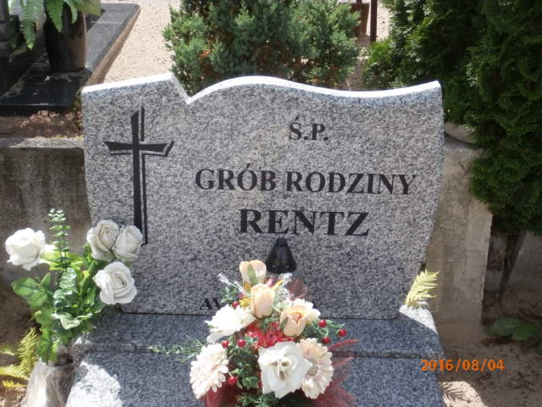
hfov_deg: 33.8
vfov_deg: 25.7
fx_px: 892
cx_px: 271
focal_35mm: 57
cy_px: 204
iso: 100
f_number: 4.5
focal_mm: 10.11
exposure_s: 1/320
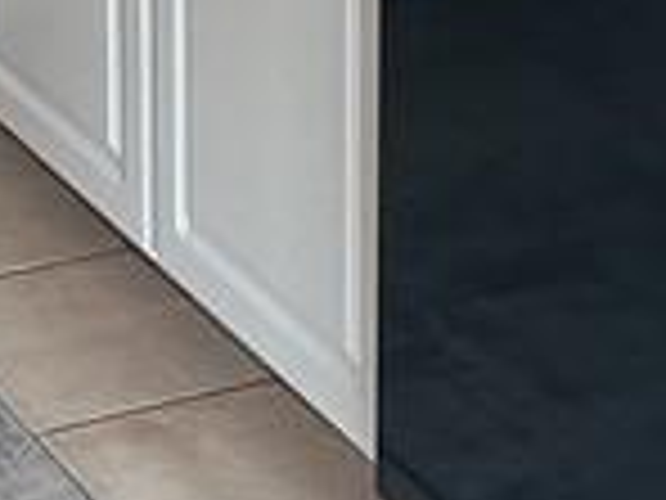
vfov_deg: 7.0
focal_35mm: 201
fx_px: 3867
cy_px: -689
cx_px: 162
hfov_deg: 9.8
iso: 64
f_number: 1.8
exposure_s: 1/120
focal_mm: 3
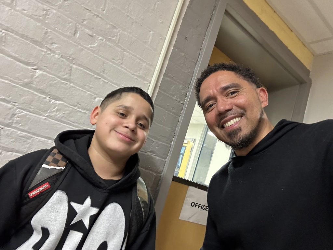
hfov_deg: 73.9
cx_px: 166
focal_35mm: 23
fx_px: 221
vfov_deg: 58.9
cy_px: 125
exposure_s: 1/33
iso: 400
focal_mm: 2.69
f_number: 1.9
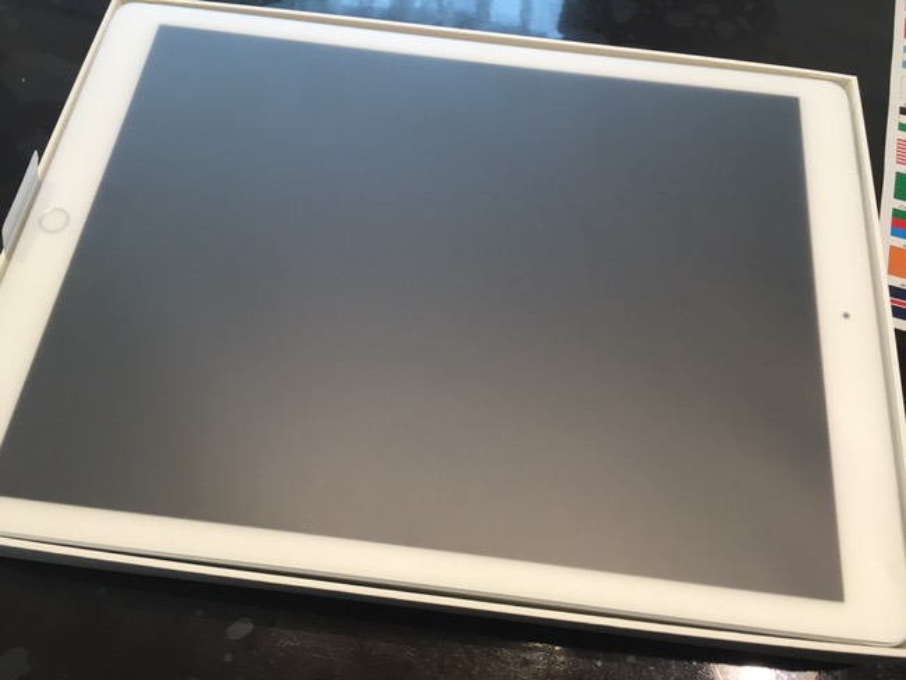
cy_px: 340
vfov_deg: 48.3
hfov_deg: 61.6
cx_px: 453
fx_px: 759
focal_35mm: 29
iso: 32
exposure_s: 1/33
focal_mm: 4.15
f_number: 2.2
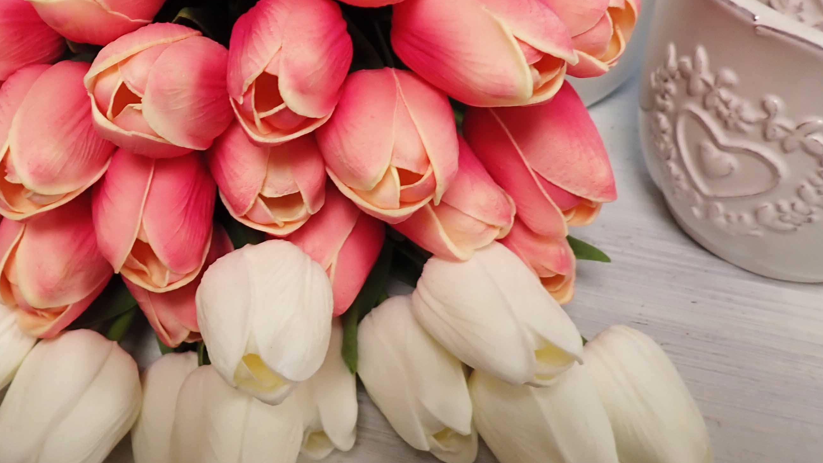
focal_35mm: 42
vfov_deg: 28.0
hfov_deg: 47.0
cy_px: 131
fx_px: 917
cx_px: 232
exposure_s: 1/60
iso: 125
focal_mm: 4.5
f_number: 2
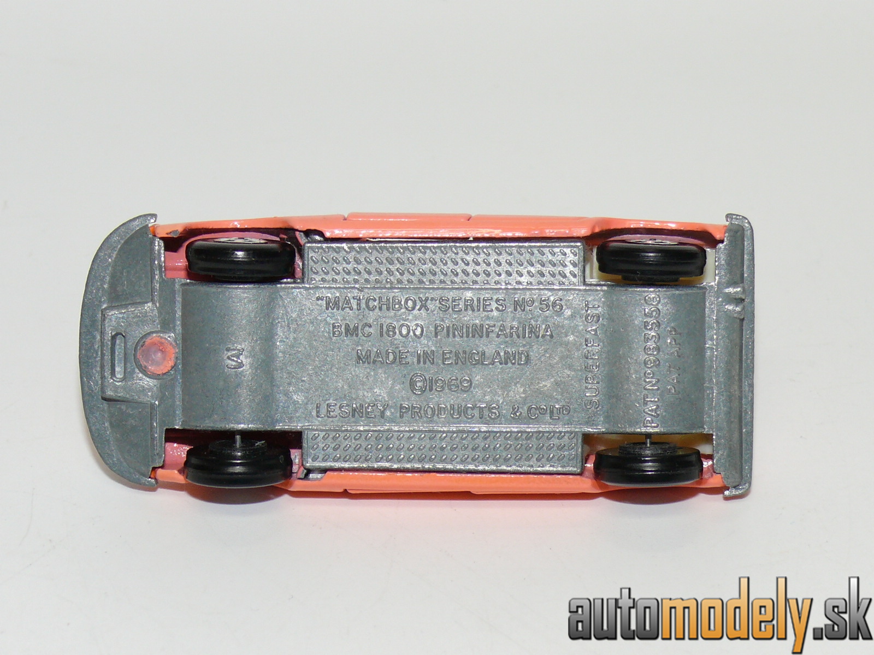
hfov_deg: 17.6
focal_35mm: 112
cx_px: 437
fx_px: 2828
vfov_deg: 13.2
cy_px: 328
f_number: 4
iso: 100
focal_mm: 14.1
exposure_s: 1/30
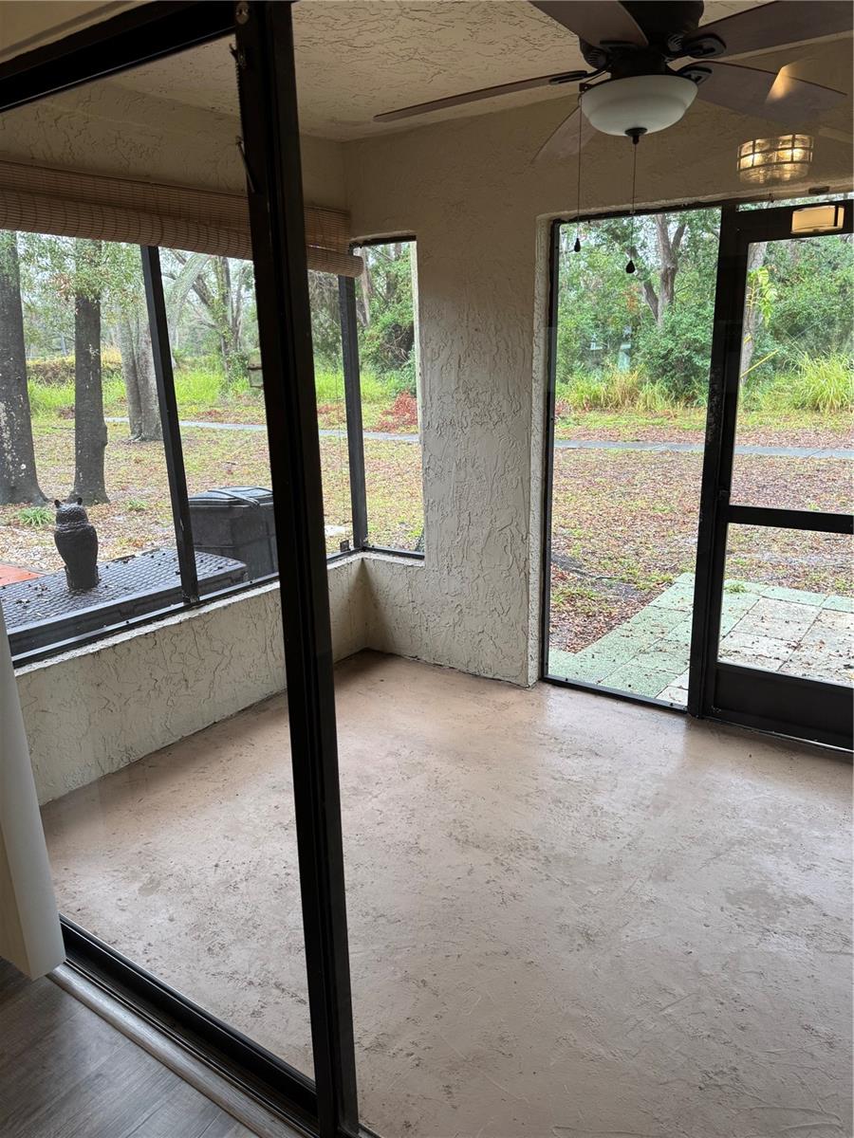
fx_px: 789
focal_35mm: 24
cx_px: 427
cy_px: 569
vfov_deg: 71.6
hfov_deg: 56.8
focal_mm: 6.76
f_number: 1.78
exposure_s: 1/120
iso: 125
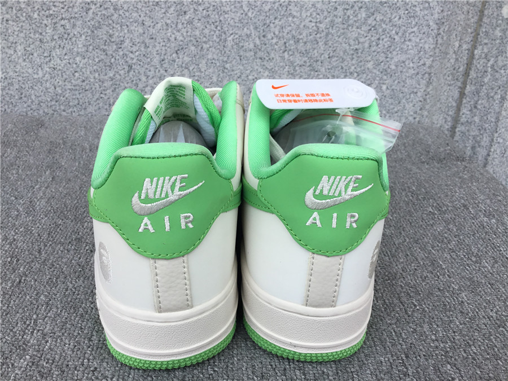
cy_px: 190
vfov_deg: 45.4
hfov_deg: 58.4
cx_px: 254
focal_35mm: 31
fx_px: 455
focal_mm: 3.3
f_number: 2.4
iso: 25
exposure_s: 1/342
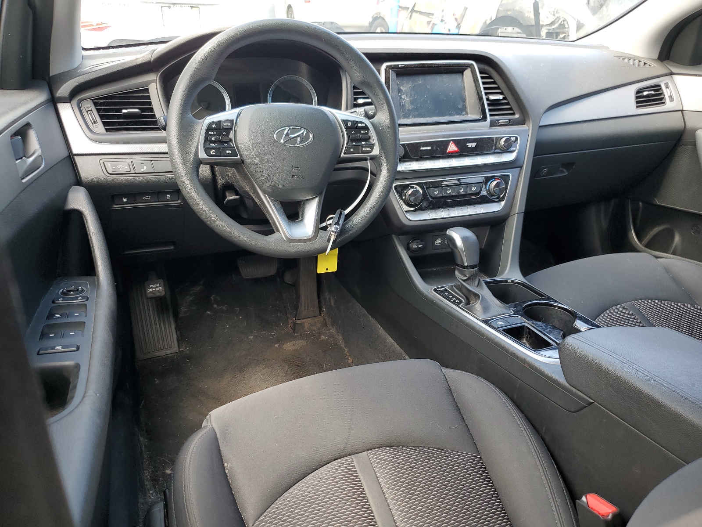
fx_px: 527
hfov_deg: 67.3
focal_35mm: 26
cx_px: 351
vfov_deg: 53.1
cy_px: 264
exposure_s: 1/120
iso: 55
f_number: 1.5
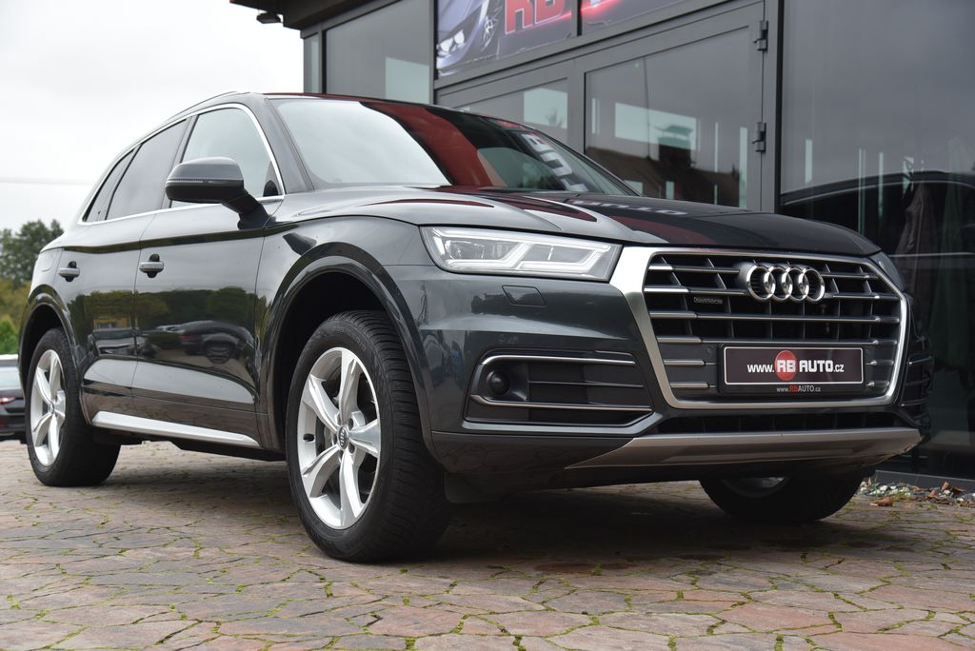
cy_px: 326
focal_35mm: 50
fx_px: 1355
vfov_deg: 27.0
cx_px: 488
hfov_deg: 39.6
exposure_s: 1/100
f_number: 5
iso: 500
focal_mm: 50
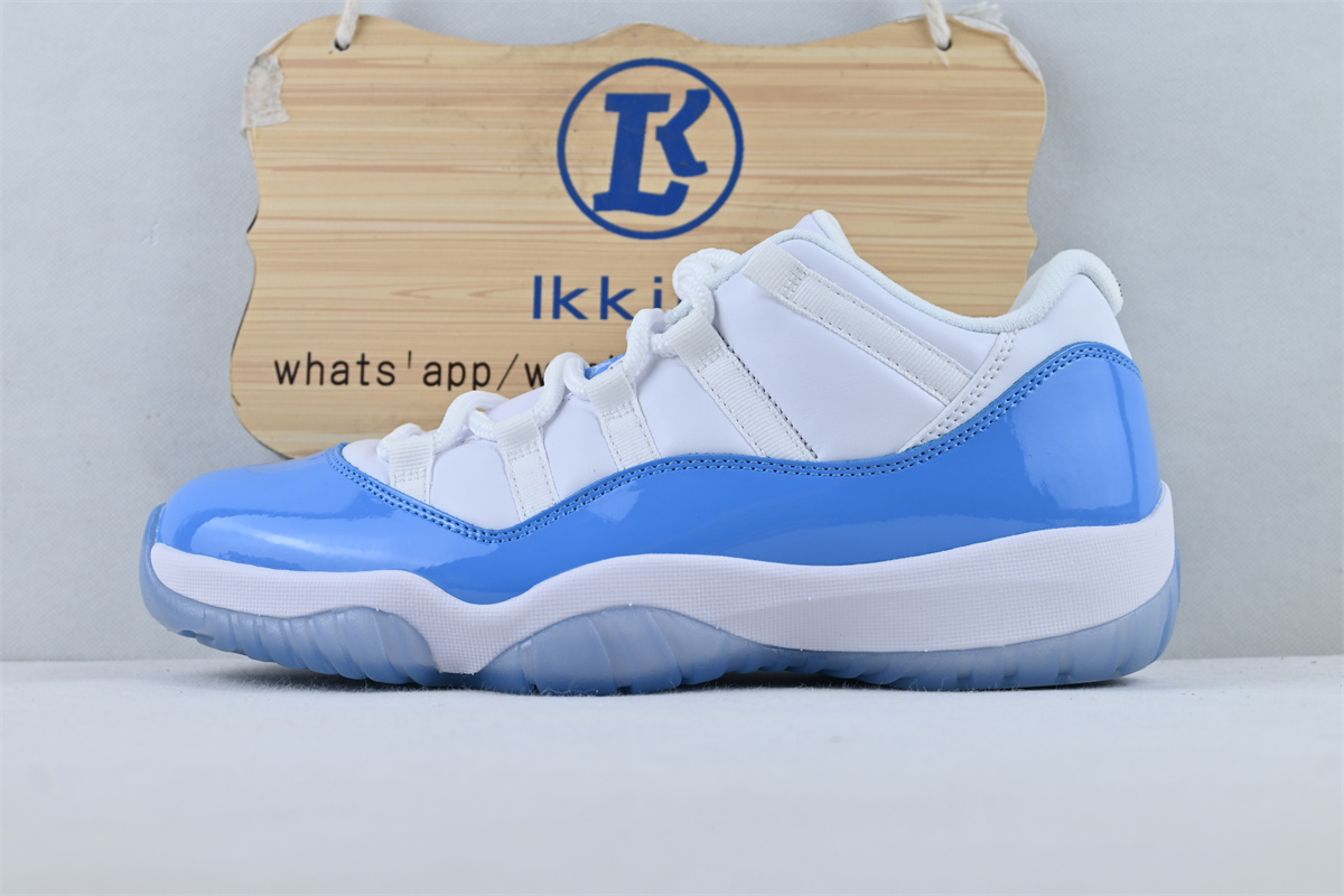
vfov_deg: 29.4
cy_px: 448
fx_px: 1708
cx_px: 672
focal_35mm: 46
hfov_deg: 43.0
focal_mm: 30.5
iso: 100
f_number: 4.8
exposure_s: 1/80
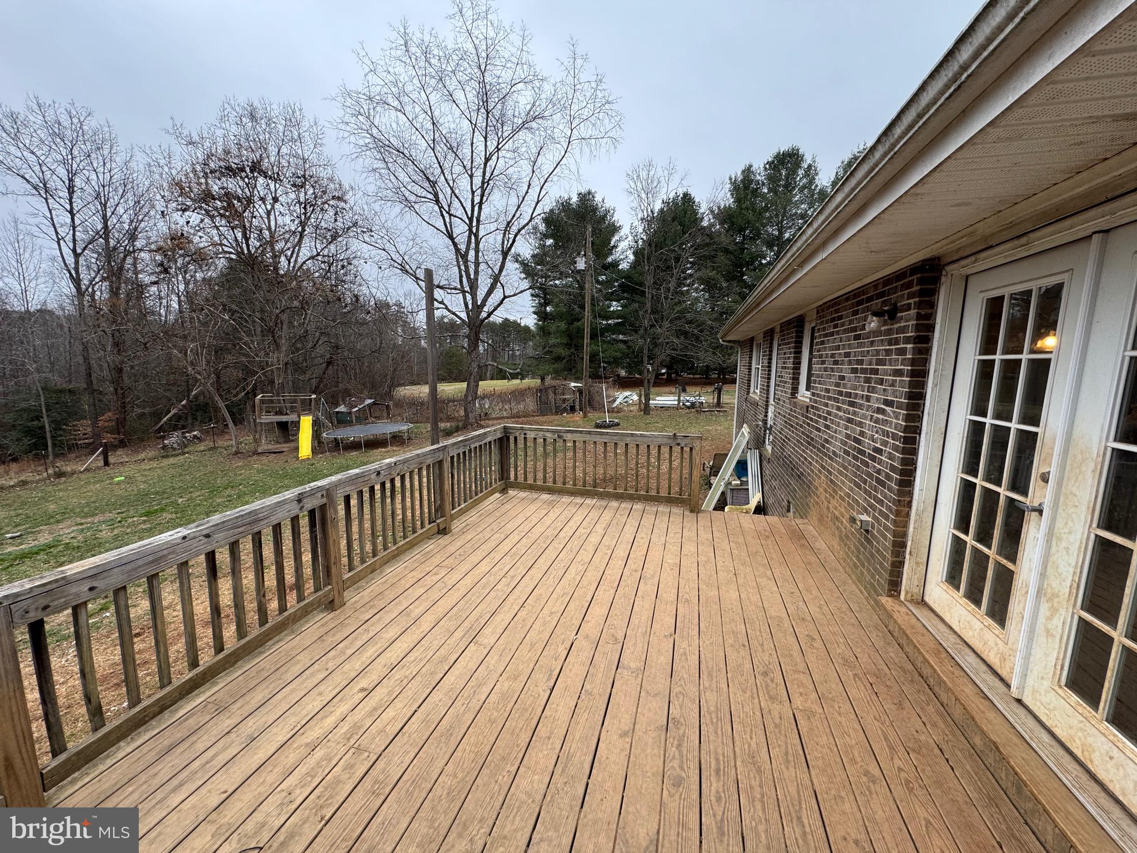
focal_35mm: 14
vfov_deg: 85.7
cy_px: 426
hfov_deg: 102.1
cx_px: 568
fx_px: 460
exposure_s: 1/99
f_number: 2.2
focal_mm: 2.22
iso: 64
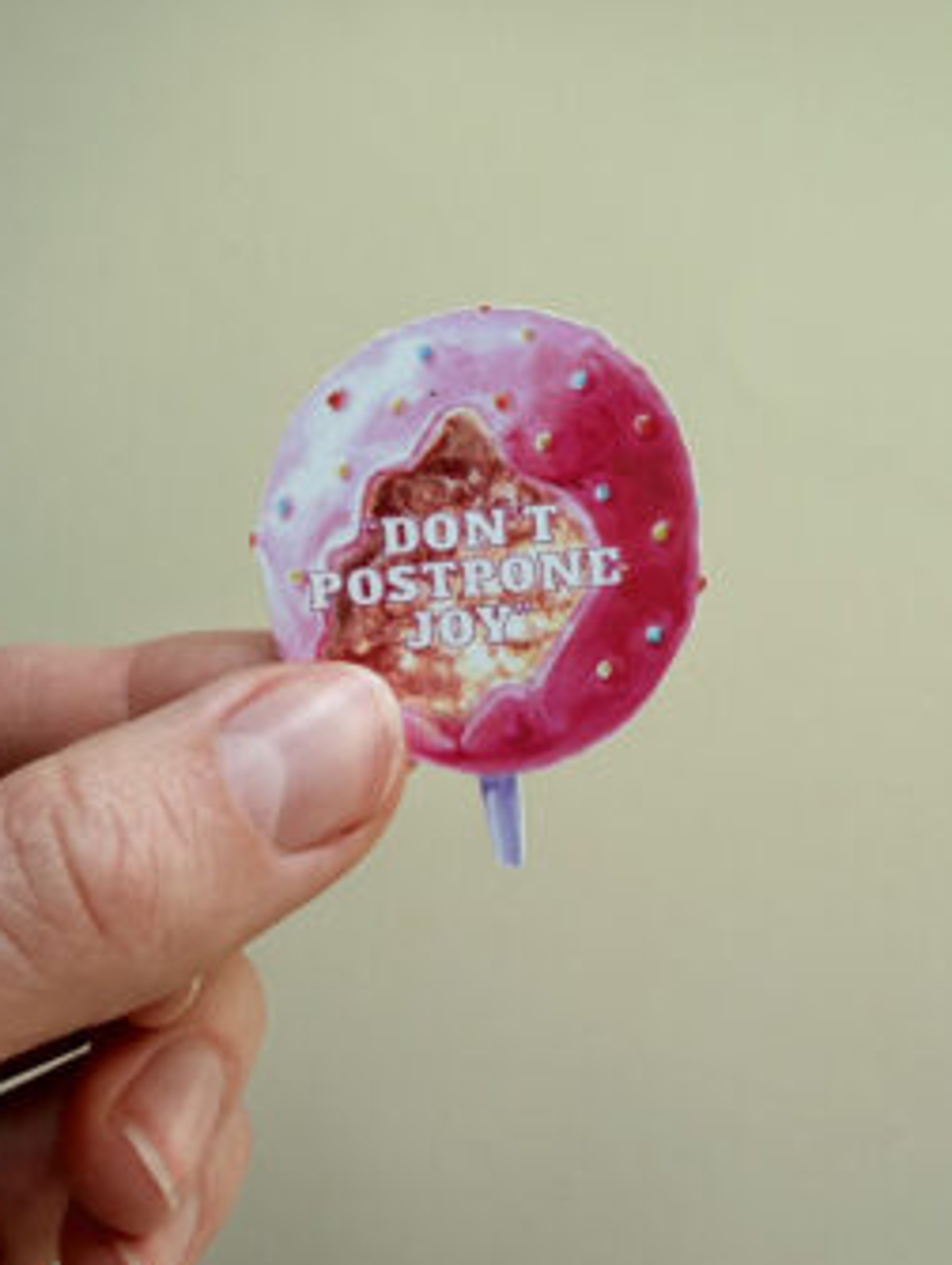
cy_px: 627
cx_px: 514
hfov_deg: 45.5
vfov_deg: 58.3
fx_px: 1135
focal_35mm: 31
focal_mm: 2.22
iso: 40
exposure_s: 1/238
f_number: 2.2
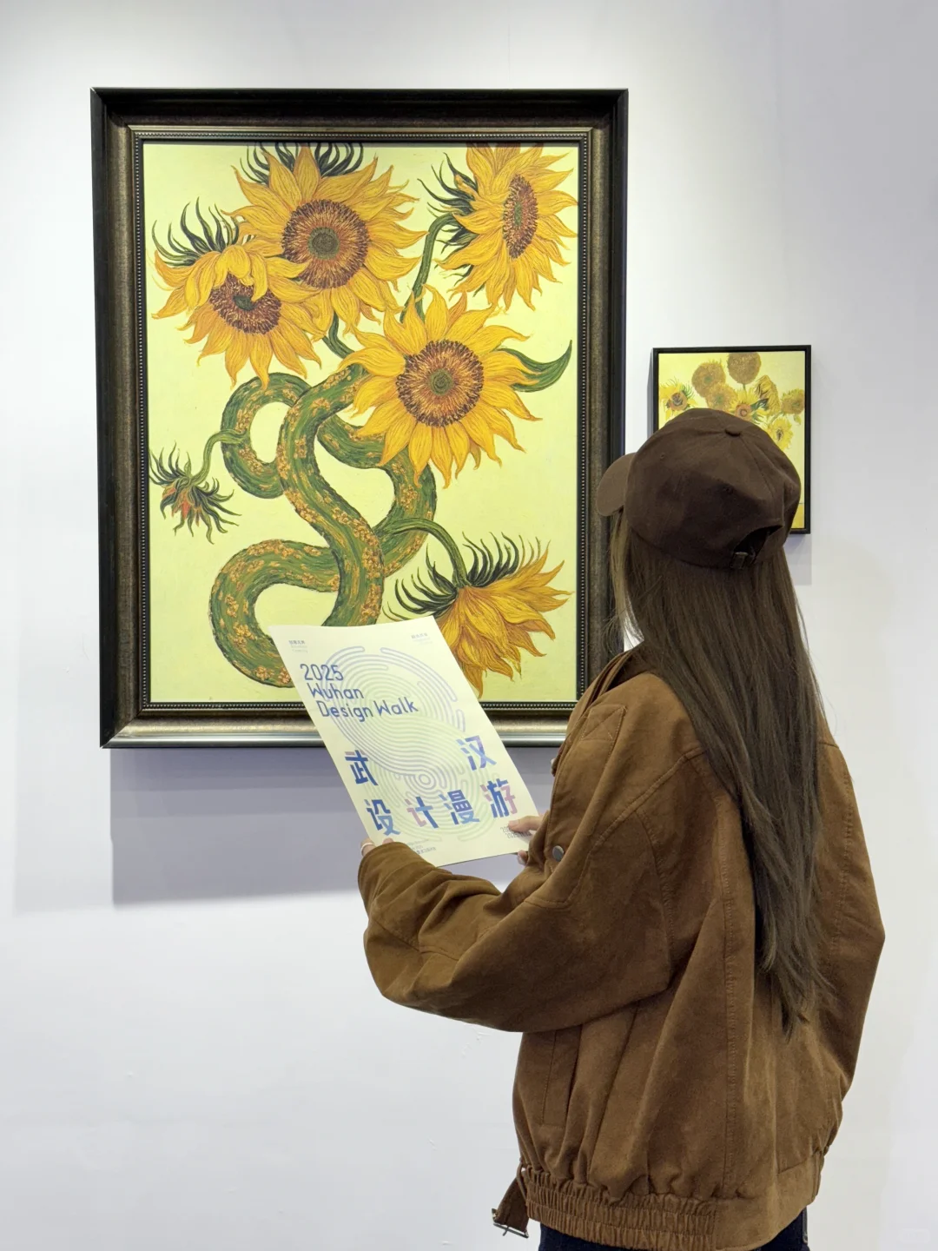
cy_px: 626
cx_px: 469
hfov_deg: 30.3
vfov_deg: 39.7
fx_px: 1734
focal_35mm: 48
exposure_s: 1/100
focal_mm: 6.76
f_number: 1.78
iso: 50
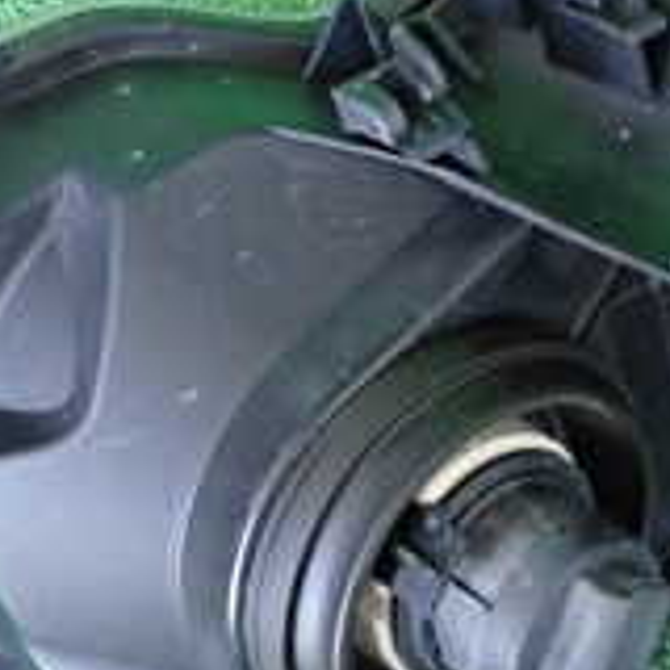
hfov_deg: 19.9
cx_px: 750
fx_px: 1818
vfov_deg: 20.8
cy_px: 222
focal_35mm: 83
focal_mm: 4.5
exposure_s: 1/30
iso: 500
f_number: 2
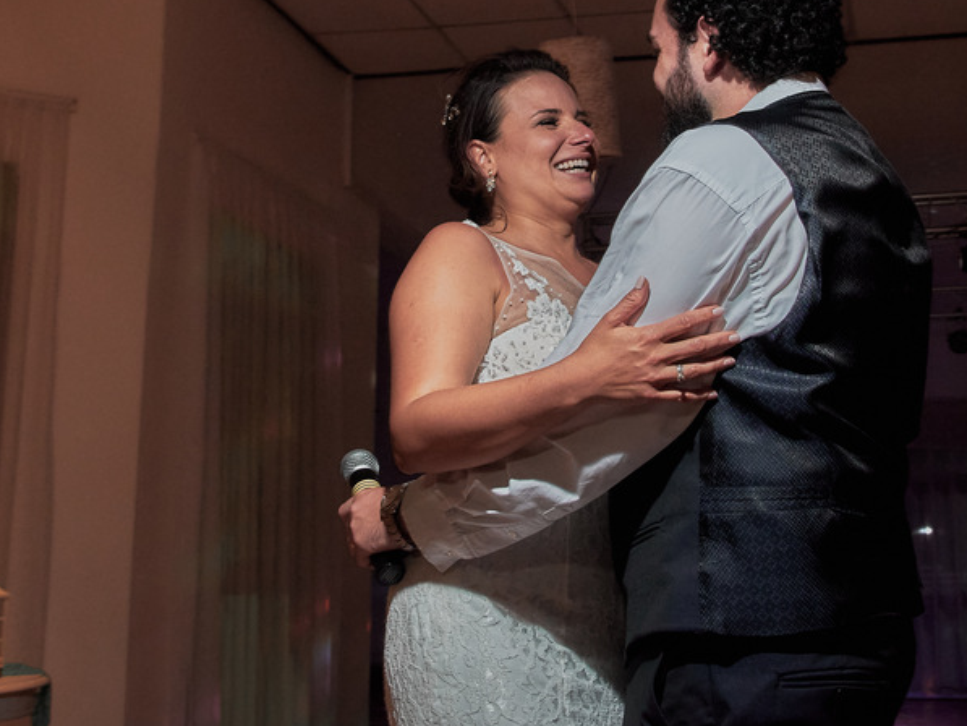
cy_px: 159
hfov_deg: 33.2
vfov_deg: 24.9
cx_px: 525
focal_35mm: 58
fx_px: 1621
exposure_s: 1/80
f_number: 4.5
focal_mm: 20
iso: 800
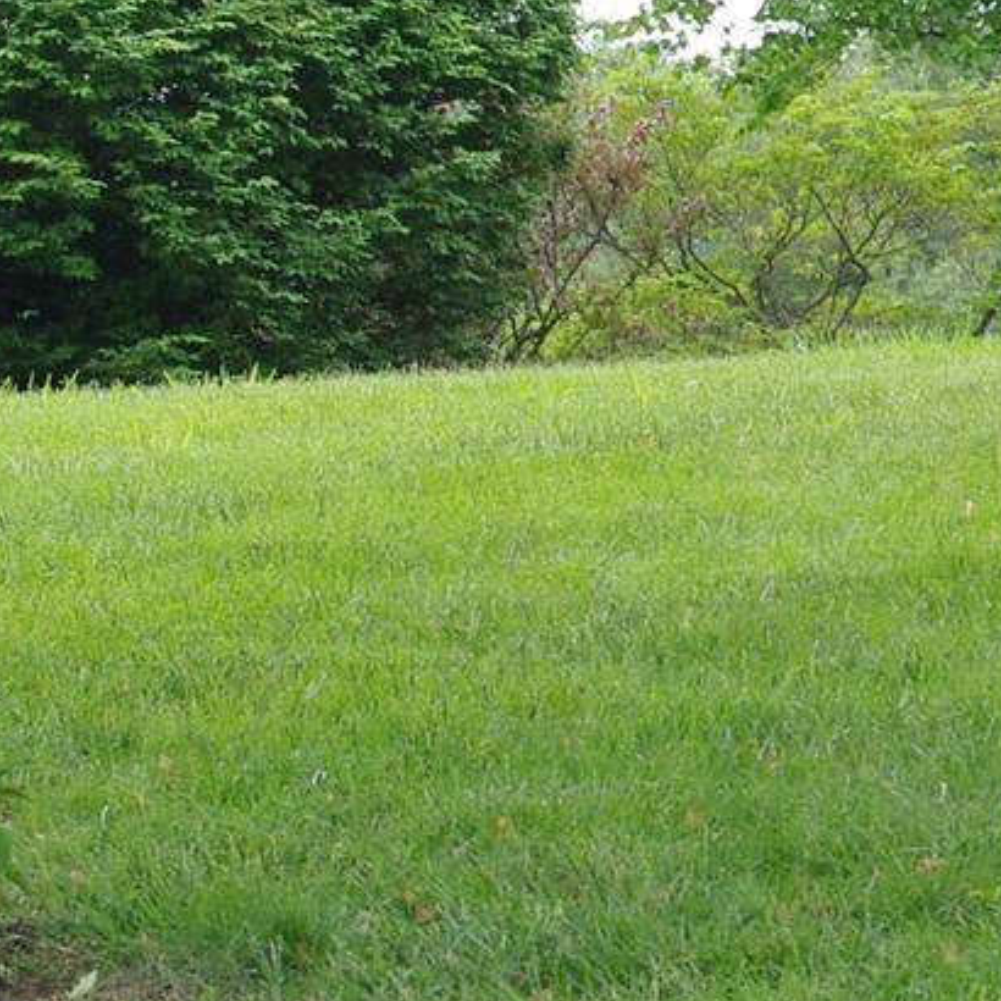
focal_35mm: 208
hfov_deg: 8.2
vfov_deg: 8.3
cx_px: 1536
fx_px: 6805
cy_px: -247
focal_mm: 32.5
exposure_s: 1/60
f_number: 8
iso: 200
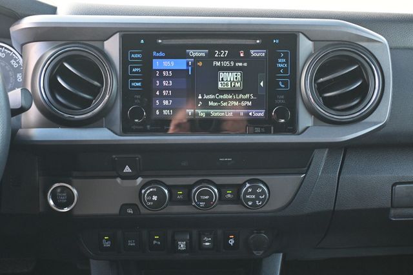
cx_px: 206
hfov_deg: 41.7
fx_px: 542
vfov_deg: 28.5
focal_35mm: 47
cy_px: 138
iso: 1250
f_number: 5
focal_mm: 31.5
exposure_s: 1/125
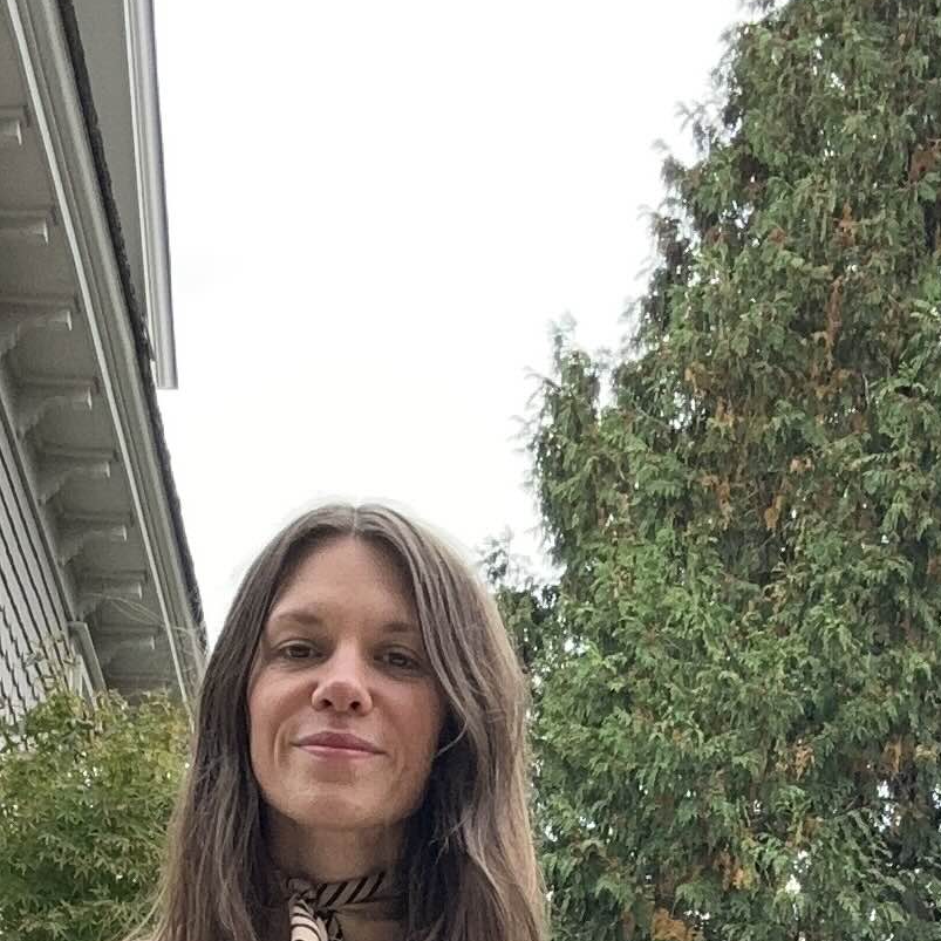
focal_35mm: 102
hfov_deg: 17.1
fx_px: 3137
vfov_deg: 15.1
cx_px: 437
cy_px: 1605
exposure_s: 1/149
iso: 20
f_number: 1.9
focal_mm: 2.69
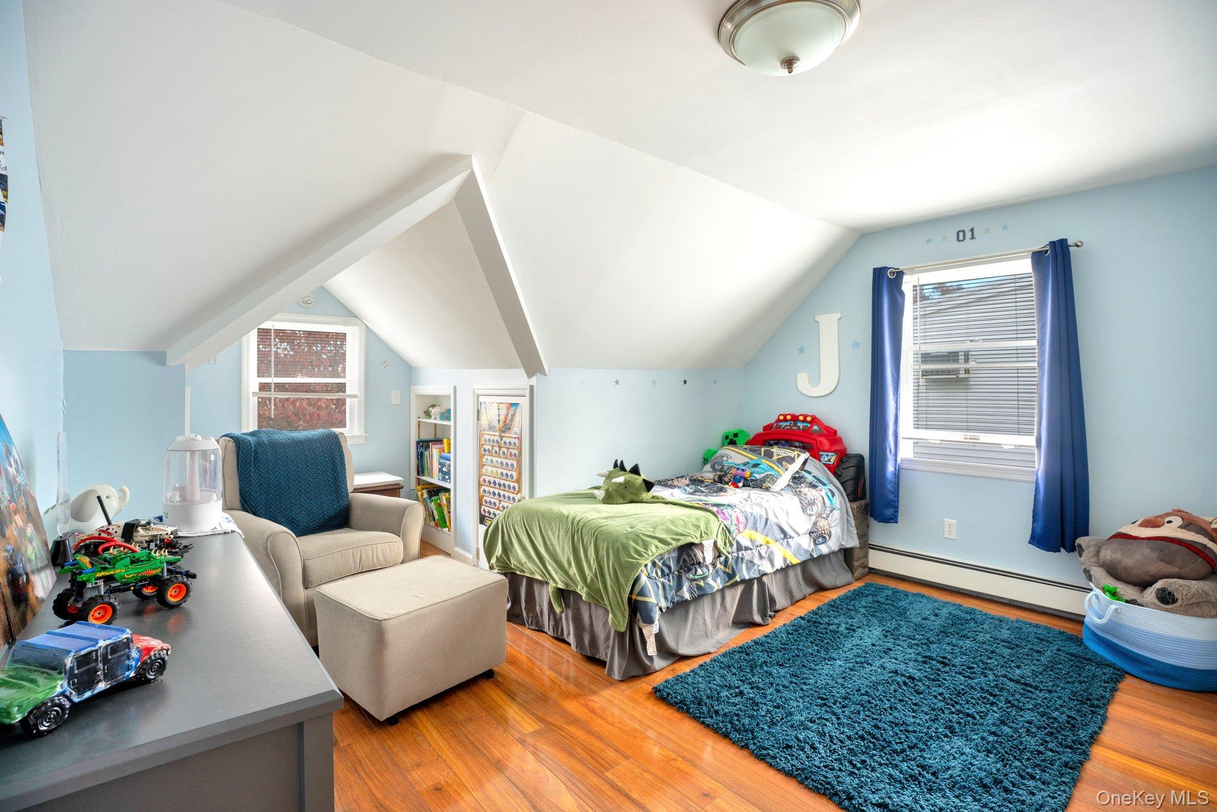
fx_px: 541
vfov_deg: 73.8
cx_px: 608
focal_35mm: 16
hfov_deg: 96.7
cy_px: 406
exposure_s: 1/13
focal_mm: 16
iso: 400
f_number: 8
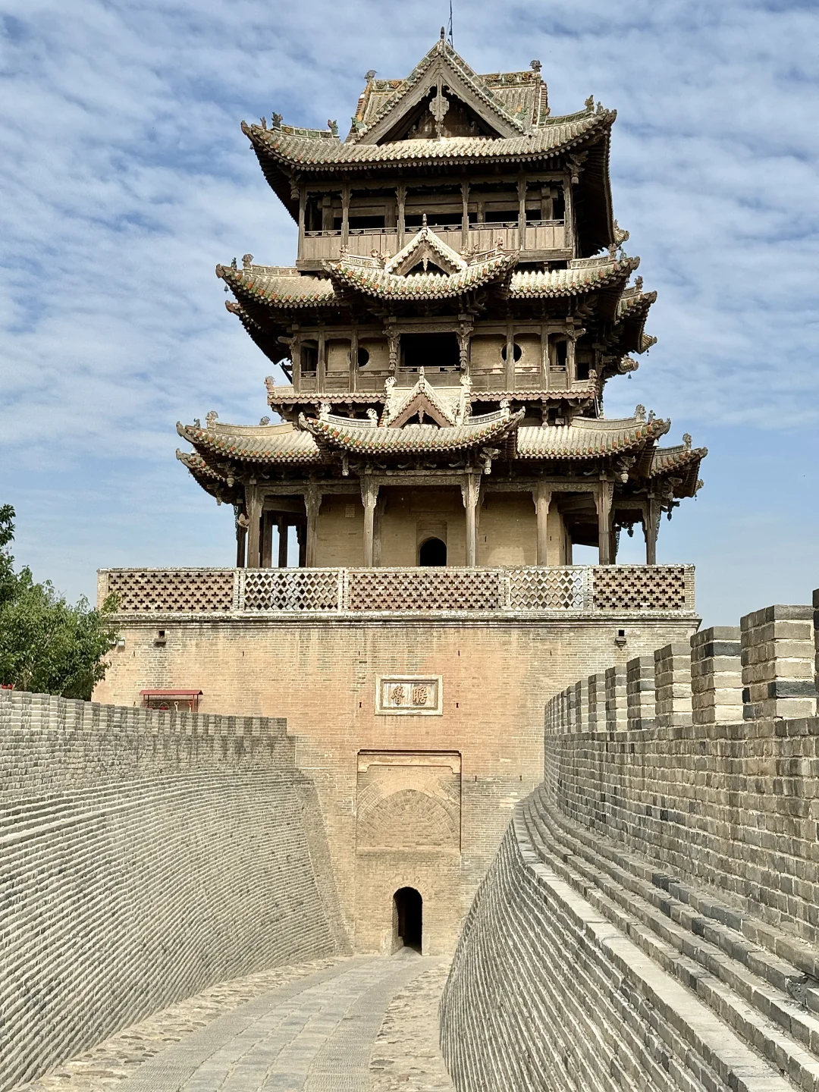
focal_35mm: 48
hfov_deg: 30.3
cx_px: 410
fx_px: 1514
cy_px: 546
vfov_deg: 39.7
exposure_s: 1/6536
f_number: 1.78
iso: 100
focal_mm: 6.76
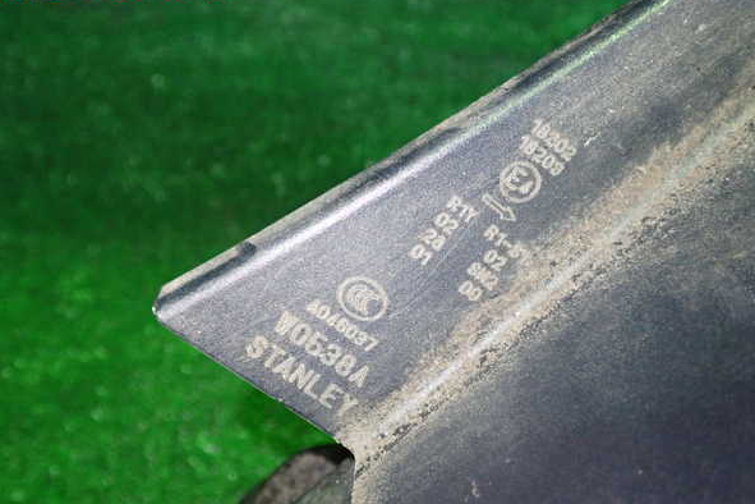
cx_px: 382
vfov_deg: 35.0
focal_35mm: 38
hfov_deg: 50.7
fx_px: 797
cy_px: 261
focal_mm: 6.37
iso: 800
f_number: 2.5
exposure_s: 1/40
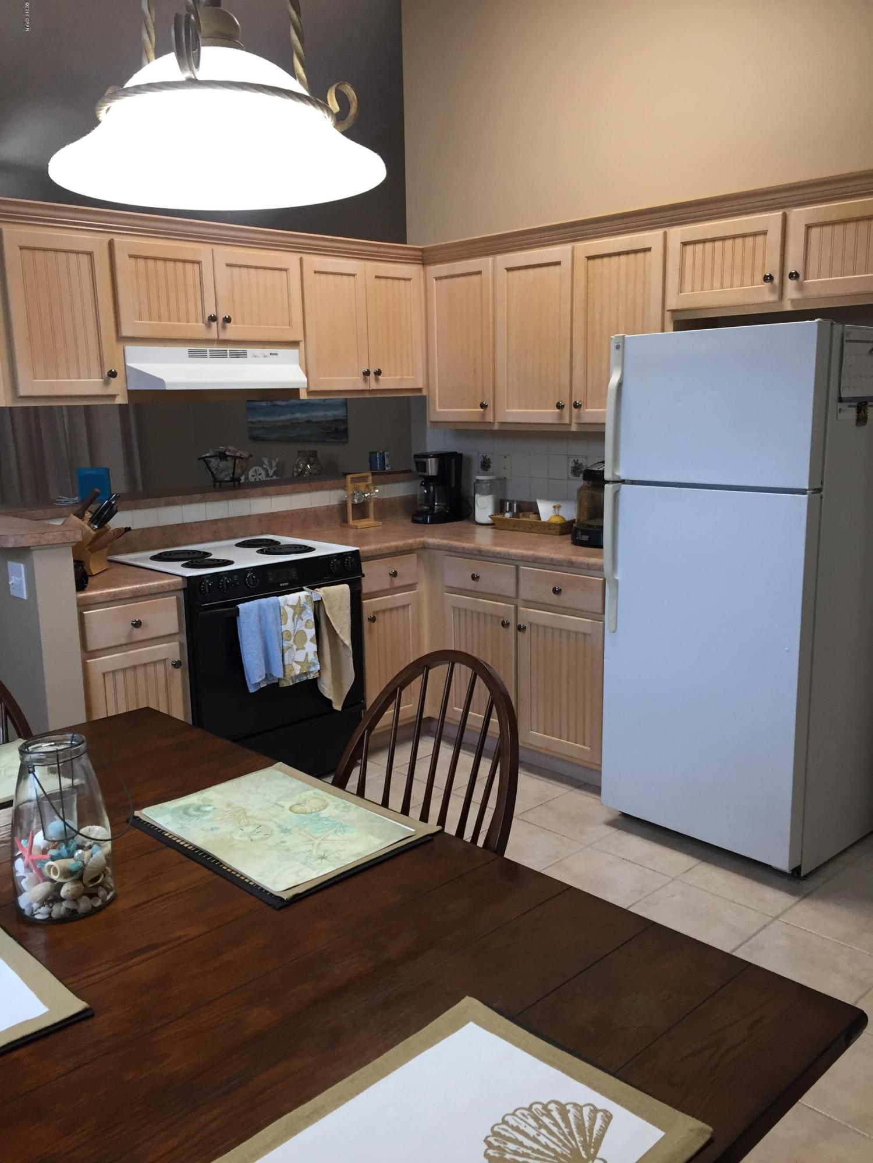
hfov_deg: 48.2
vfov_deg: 61.7
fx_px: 975
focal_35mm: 29
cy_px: 582
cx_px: 436
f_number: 2.2
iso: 50
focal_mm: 4.15
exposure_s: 1/30
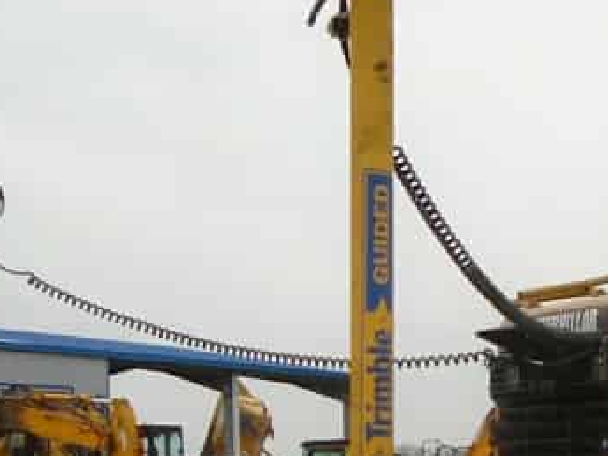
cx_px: 705
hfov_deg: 18.5
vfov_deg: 14.0
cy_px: 615
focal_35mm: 101
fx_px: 1774
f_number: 3.2
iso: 100
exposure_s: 1/320
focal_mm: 4.6
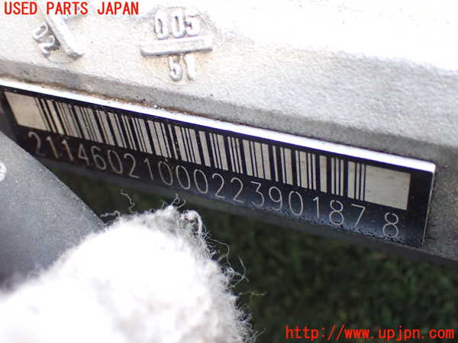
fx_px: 662
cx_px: 229
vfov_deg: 29.1
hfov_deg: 38.2
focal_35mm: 50
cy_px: 172
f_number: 3.2
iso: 1000
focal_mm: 9.01
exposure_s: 1/50
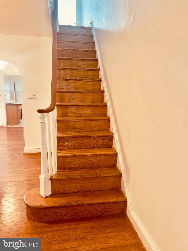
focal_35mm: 26
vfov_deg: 67.3
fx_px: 188
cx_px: 94
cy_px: 126
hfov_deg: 53.1
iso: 160
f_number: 1.5
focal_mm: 5.7
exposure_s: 1/60
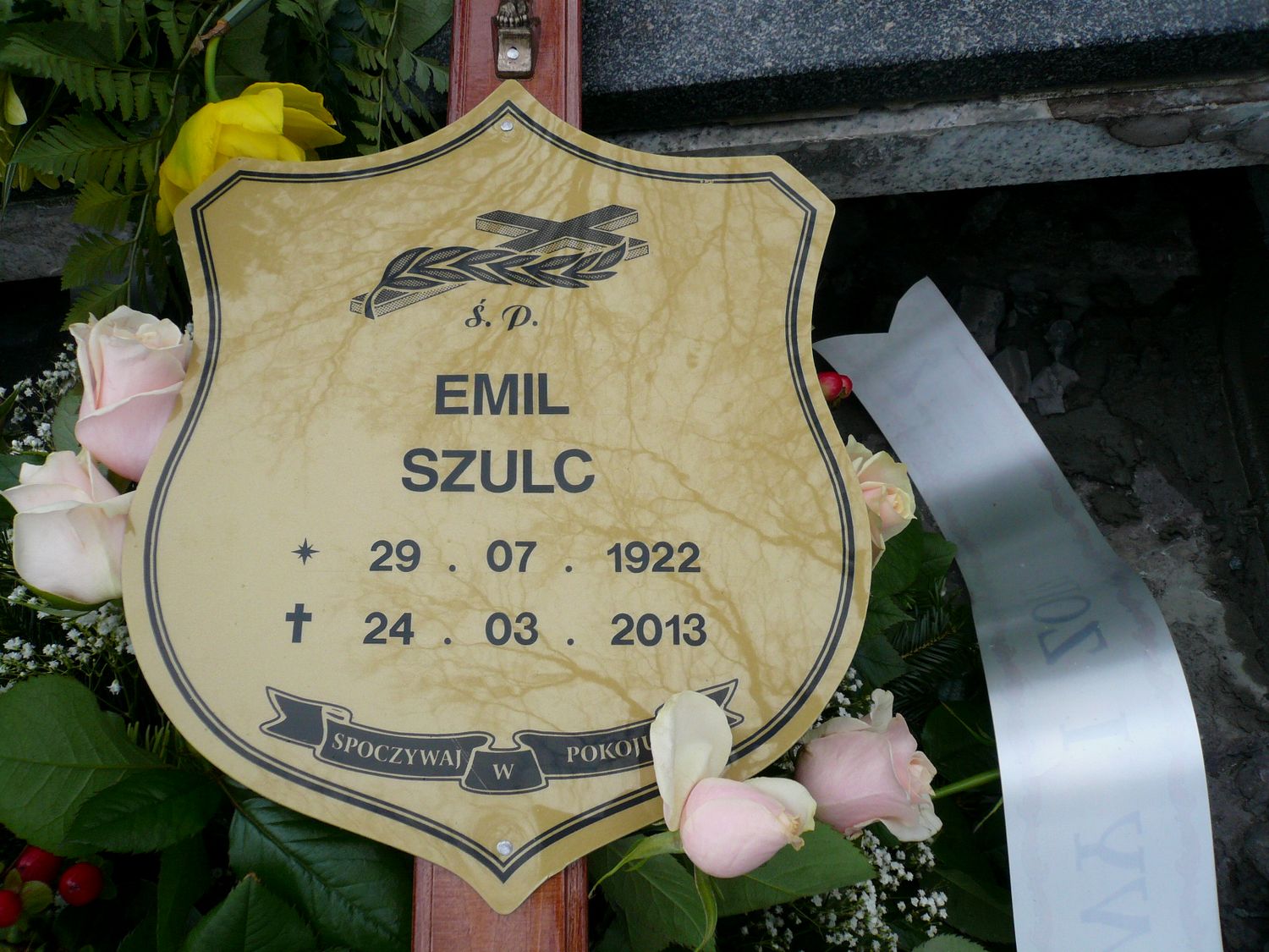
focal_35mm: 28
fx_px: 1026
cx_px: 634
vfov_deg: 49.7
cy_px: 476
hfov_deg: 63.4
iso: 100
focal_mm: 4.6
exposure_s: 1/640
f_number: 2.8
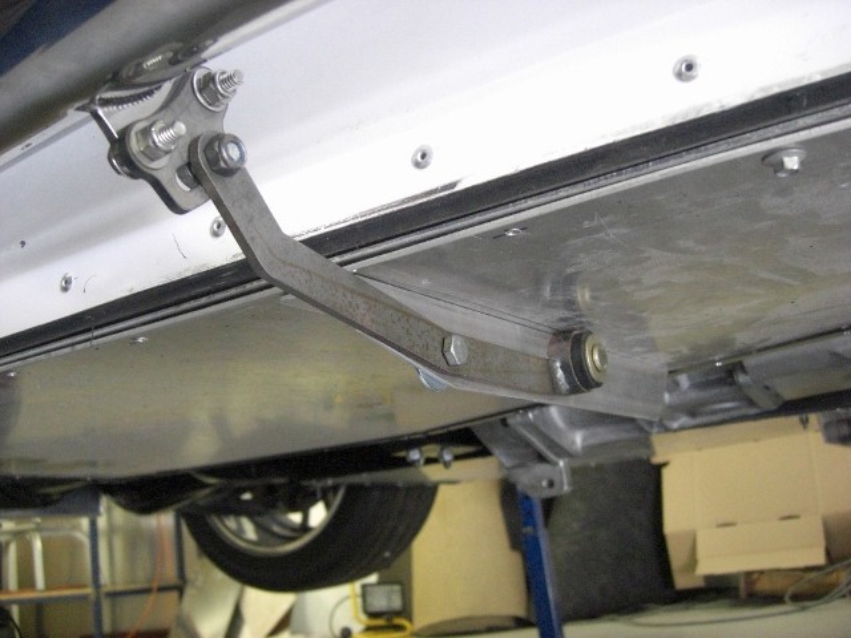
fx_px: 934
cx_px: 426
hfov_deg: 49.0
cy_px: 319
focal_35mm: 38
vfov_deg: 37.7
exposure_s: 1/50
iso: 800
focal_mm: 7.9
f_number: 2.8
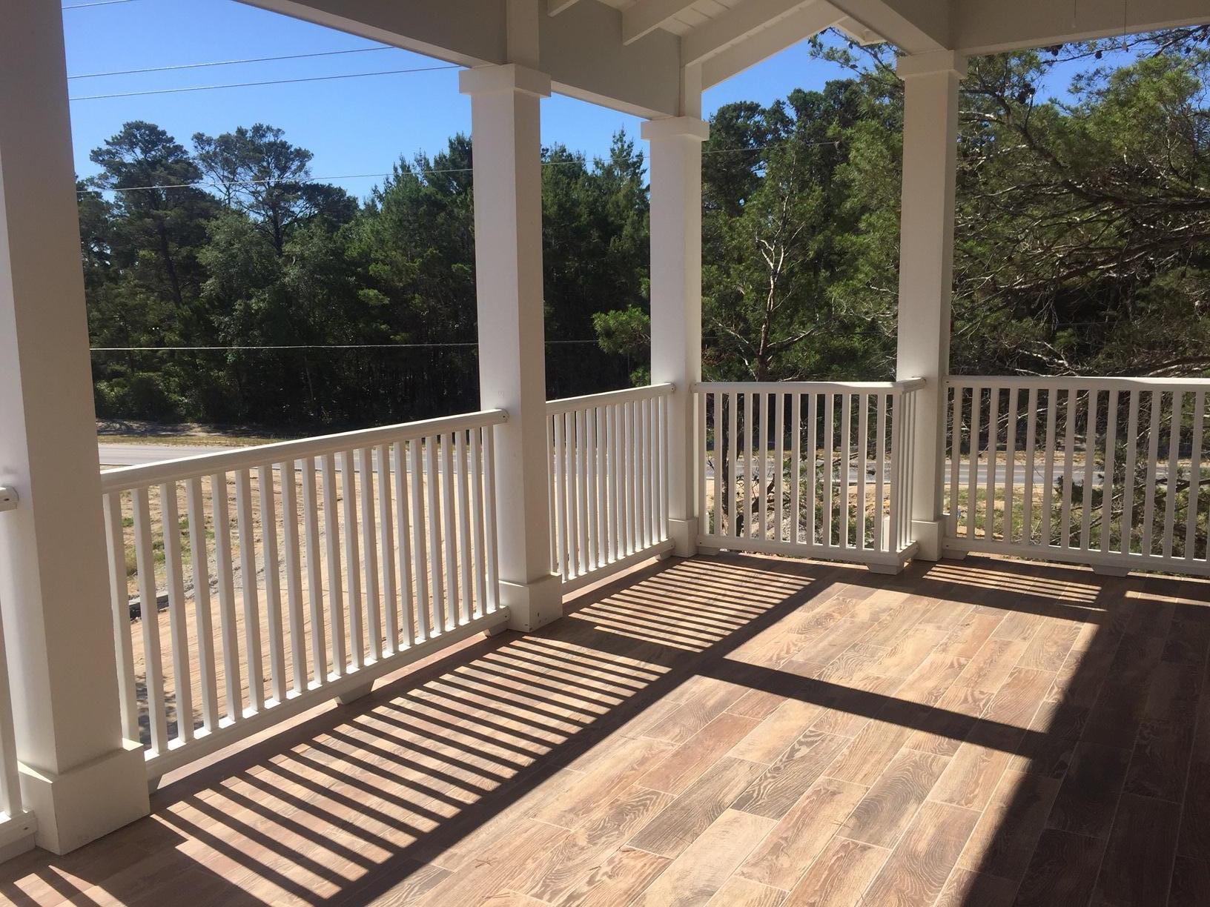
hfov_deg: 61.7
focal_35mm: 29
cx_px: 605
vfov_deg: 48.2
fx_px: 1014
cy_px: 454
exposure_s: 1/1721
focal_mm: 4.15
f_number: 2.2
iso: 32
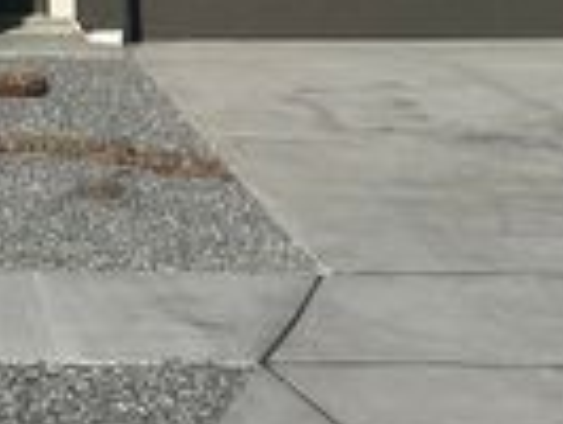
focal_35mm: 90
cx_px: -72
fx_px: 1465
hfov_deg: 20.6
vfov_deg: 14.6
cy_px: -316
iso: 80
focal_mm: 6.86
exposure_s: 1/7576
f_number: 1.78
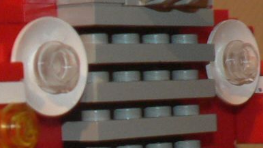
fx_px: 1102
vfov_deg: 7.7
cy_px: 104
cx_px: -116
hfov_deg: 13.0
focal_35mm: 158
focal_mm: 6
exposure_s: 1/6
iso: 100
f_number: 2.8
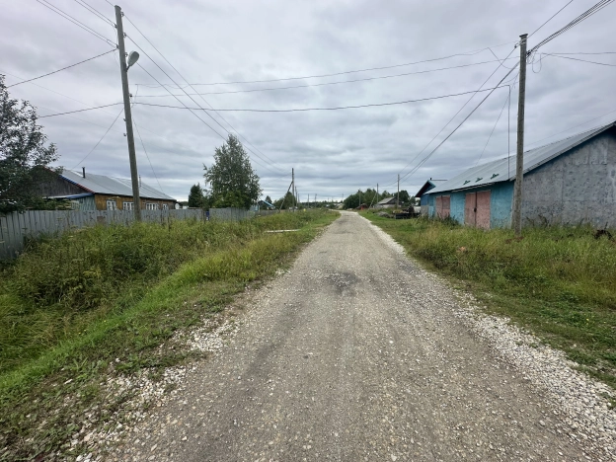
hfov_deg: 102.1
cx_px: 308
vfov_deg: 85.7
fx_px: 249
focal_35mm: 14
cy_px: 231
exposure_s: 1/875
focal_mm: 2.22
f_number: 2.2
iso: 40
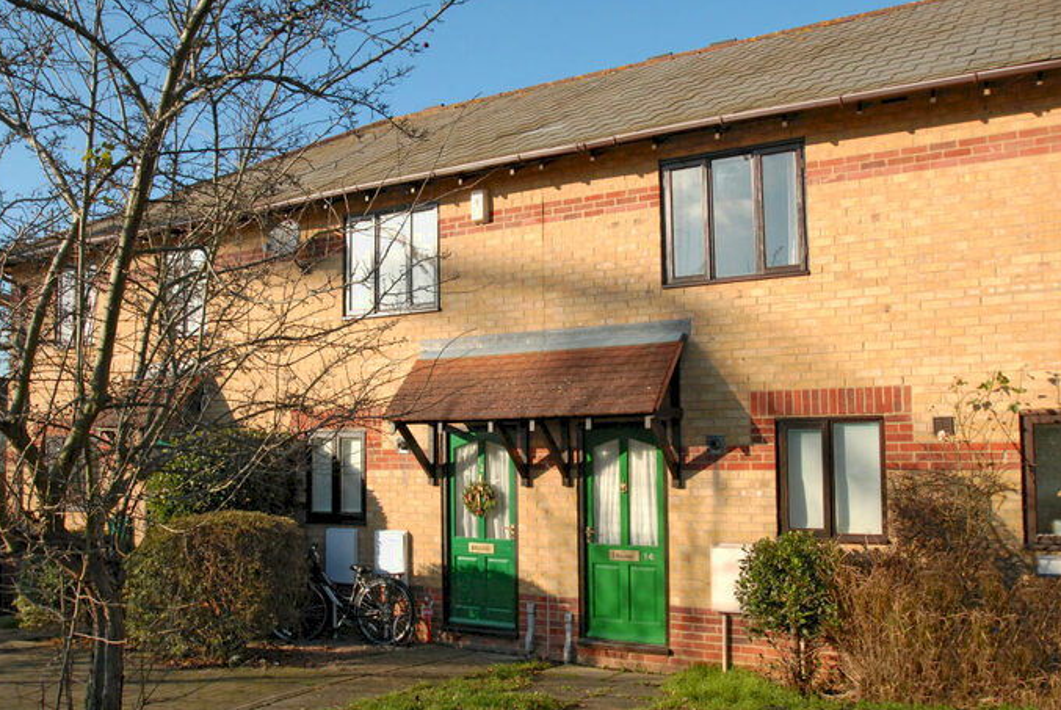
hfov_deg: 60.2
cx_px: 534
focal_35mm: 31
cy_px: 351
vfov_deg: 42.4
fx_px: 915
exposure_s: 1/500
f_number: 7.1
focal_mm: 20
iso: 500
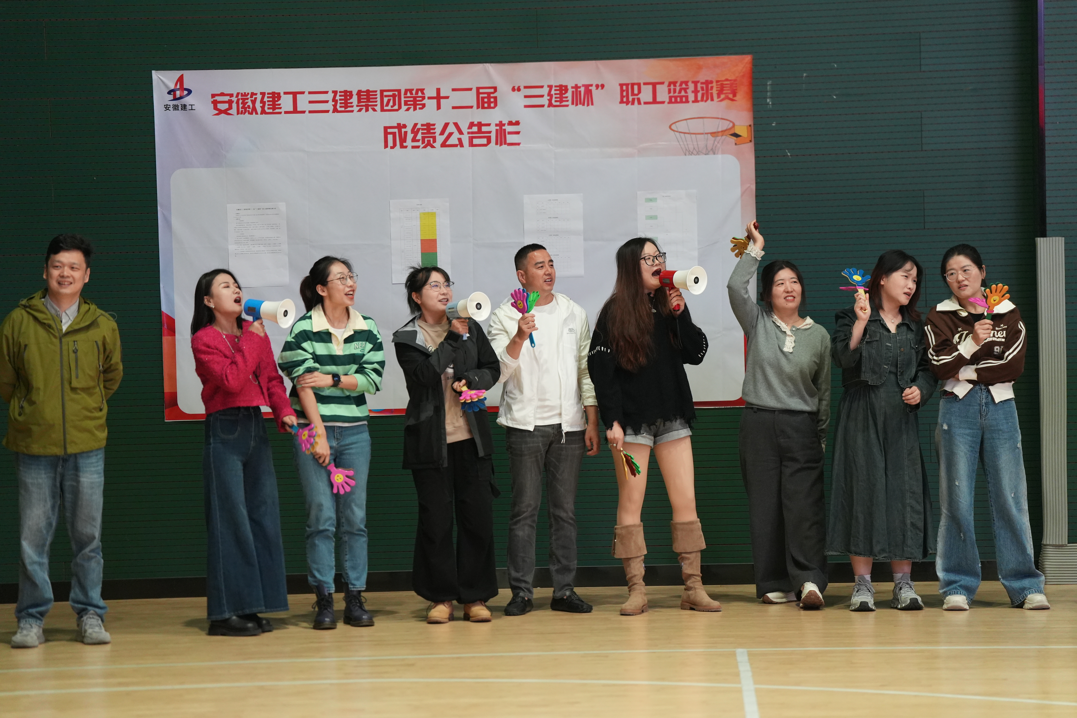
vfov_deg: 11.1
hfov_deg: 16.5
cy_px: 359
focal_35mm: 124
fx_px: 3709
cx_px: 538
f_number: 2.8
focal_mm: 124
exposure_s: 1/400
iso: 3200
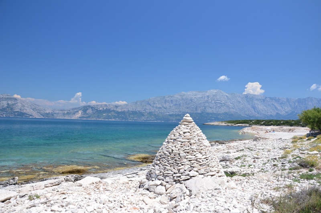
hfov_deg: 67.5
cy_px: 106
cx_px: 160
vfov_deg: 47.7
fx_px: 240
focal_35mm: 27
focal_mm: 18
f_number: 8
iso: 200
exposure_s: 1/250
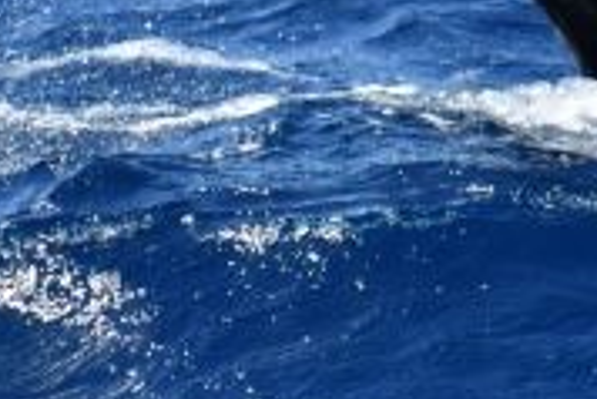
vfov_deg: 1.4
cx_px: 1083
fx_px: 16364
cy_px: 317
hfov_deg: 2.1
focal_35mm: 986
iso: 1600
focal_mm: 220
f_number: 5.6
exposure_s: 1/8000
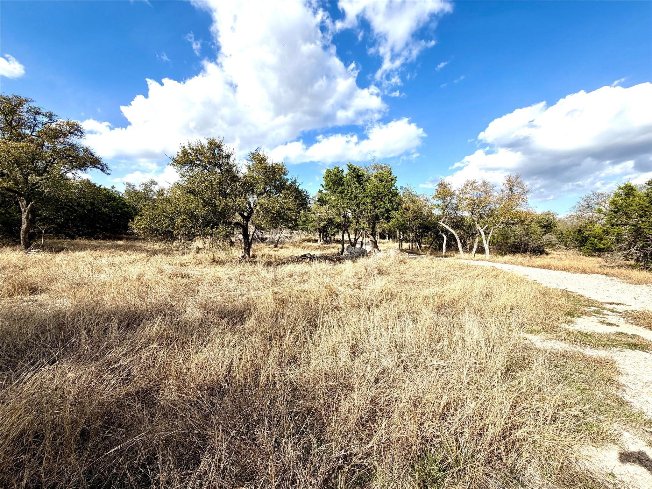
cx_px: 326
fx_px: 264
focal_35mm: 14
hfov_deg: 102.1
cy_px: 244
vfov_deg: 85.7
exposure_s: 1/928
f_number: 2.2
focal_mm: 2.22
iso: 20
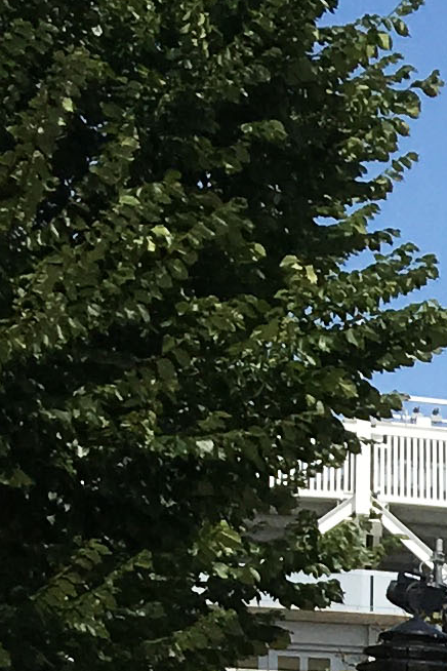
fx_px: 3464
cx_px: 1500
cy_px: 1080
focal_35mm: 186
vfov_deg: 10.6
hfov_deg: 6.5
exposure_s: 1/2747
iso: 25
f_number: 2.2
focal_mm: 4.15
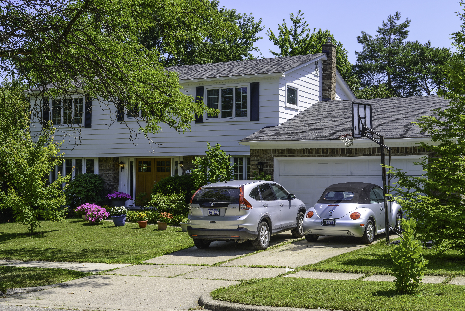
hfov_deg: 39.6
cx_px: 232
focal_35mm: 50
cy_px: 156
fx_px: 646
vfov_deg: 27.0
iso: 100
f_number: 8
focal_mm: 50
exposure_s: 1/250
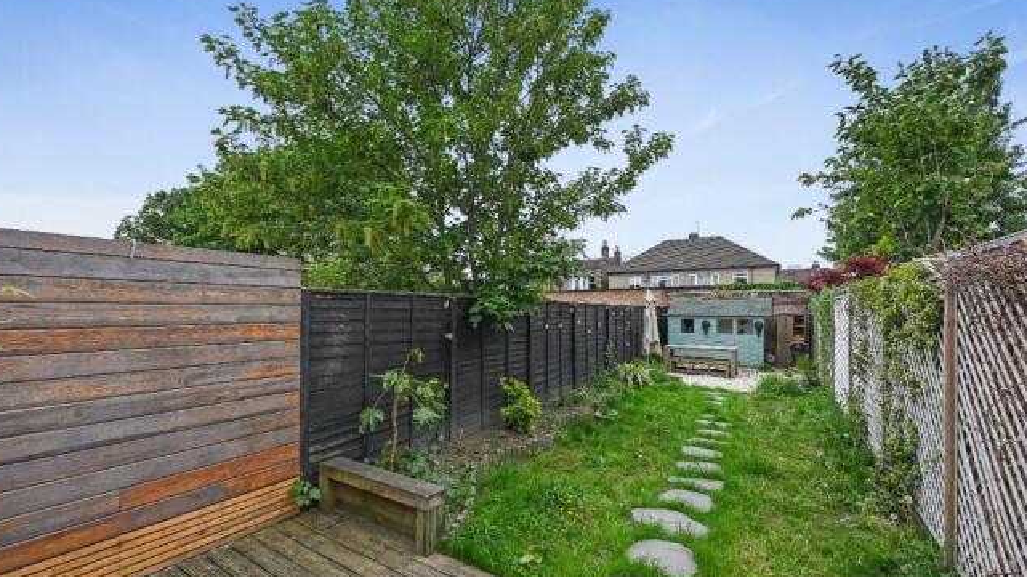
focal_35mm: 15
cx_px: 503
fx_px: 408
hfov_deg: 103.0
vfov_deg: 70.4
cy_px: 300
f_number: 8
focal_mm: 14
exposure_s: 1/800
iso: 640
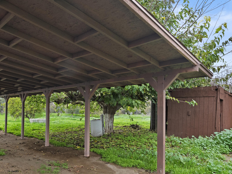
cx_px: 107
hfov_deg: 67.2
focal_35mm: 26
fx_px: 174
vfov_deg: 52.6
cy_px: 107
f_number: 9
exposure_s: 1/30
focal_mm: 16
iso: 1600
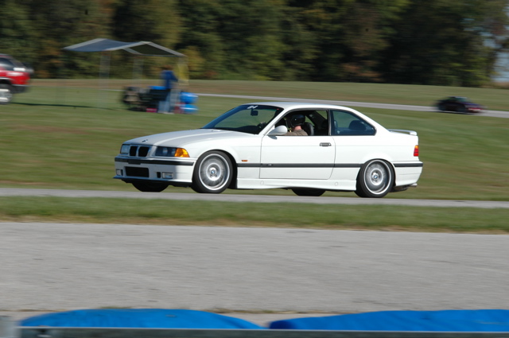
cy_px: 169
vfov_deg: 8.3
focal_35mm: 165
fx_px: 2330
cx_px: 254
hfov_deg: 12.5
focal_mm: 110
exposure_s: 1/160
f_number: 18
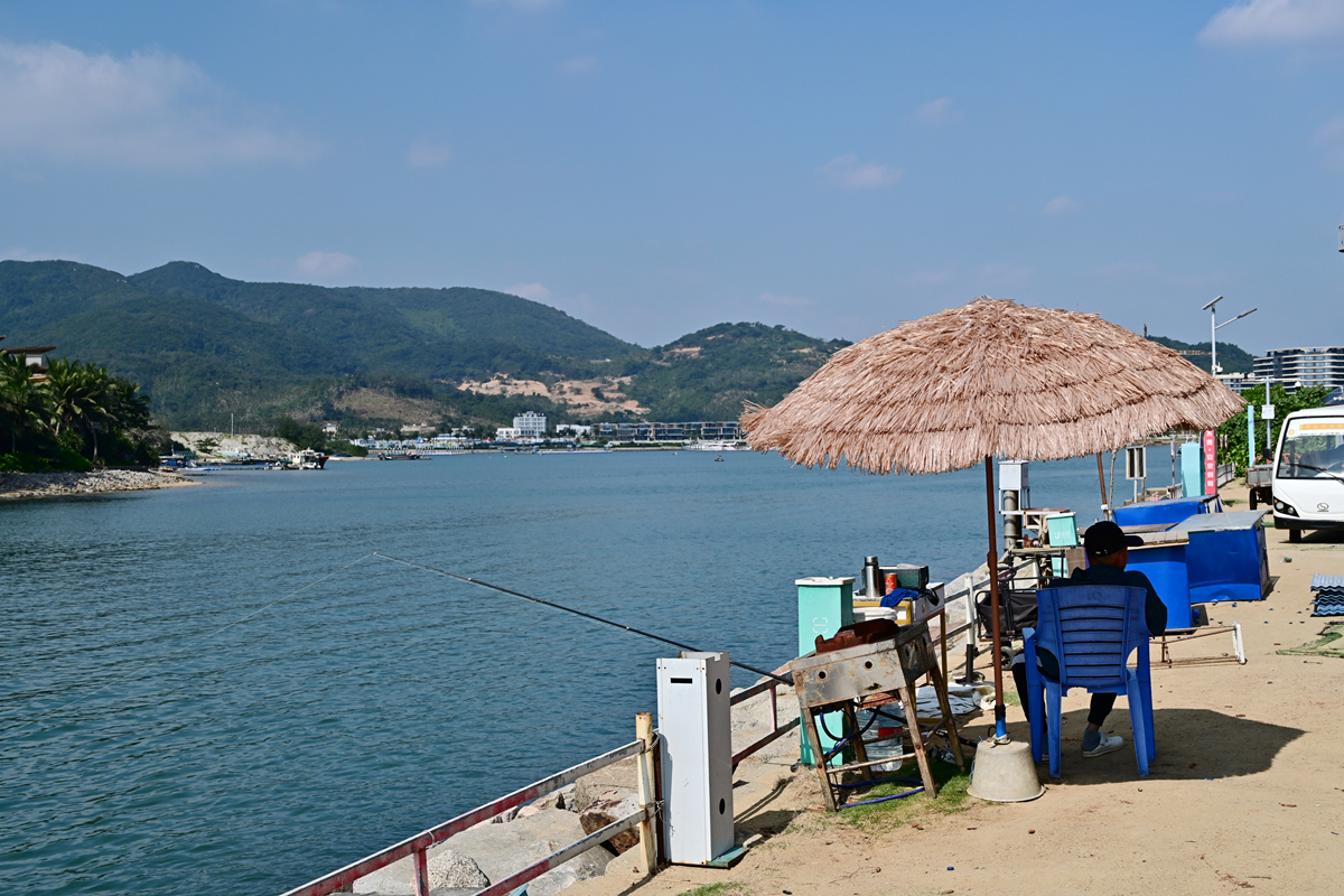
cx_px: 672
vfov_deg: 35.1
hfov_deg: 50.7
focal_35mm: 38
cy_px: 448
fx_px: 1419
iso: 100
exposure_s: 1/400
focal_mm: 38
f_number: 8
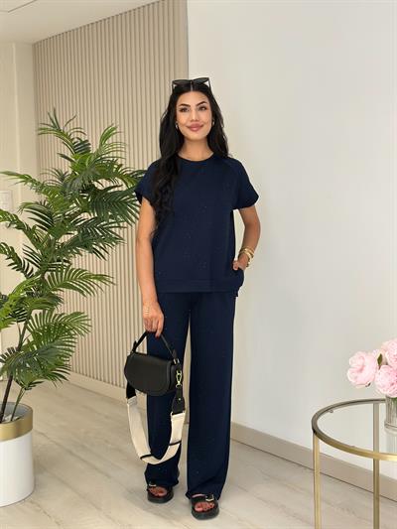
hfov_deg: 30.3
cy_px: 264
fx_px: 734
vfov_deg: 39.6
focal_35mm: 48
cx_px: 198
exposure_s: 1/315
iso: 80
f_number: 1.78
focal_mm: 6.86
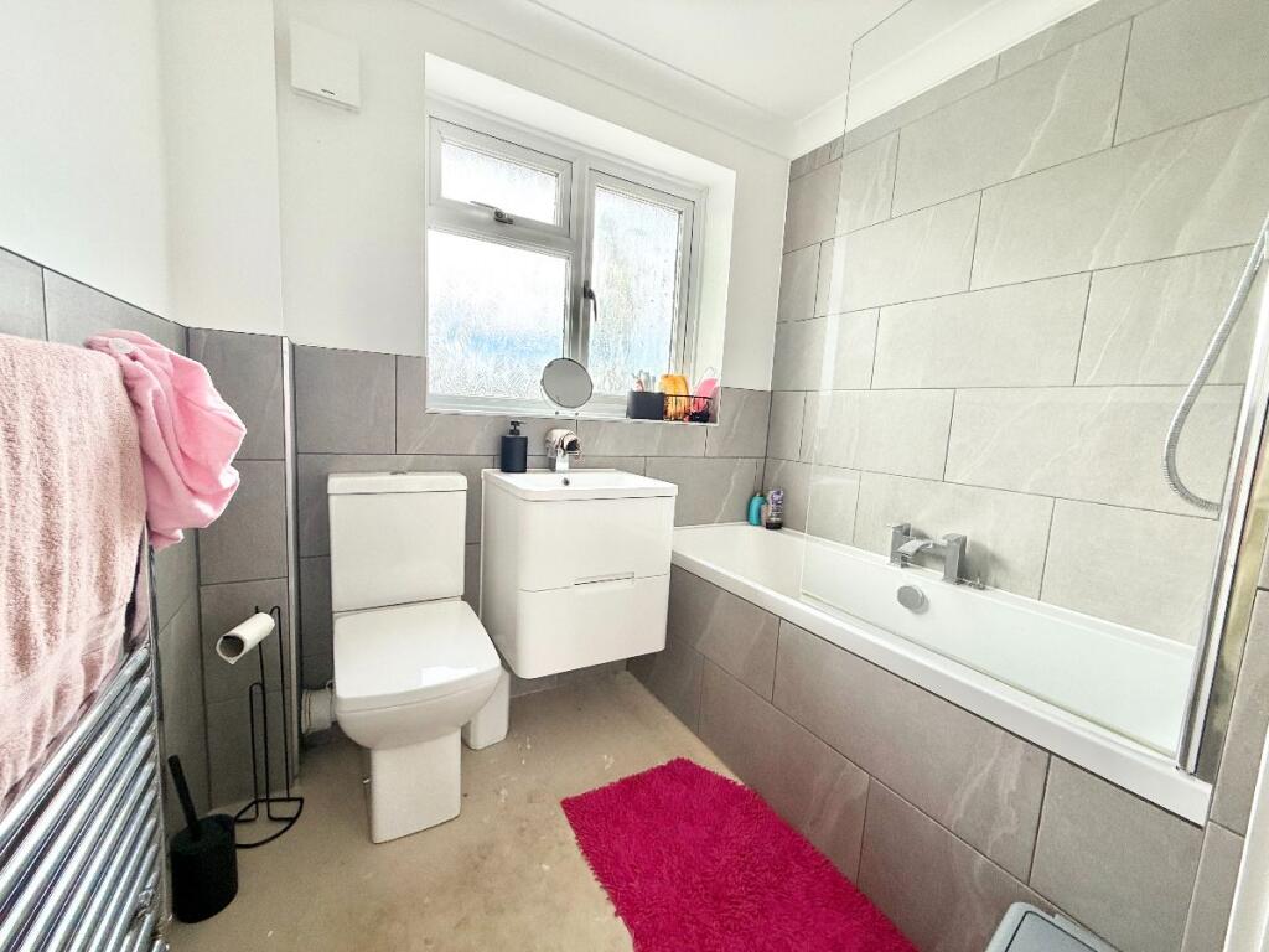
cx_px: 634
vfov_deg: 85.7
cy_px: 476
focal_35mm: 14
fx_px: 513
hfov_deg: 102.1
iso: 64
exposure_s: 1/128
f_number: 2.2
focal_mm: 2.22
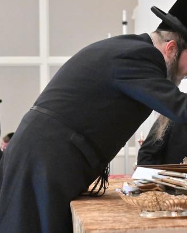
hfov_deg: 9.7
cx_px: 212
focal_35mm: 157
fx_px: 1087
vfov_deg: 12.3
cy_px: 78
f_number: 4
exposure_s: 1/160
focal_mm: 44
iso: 2500
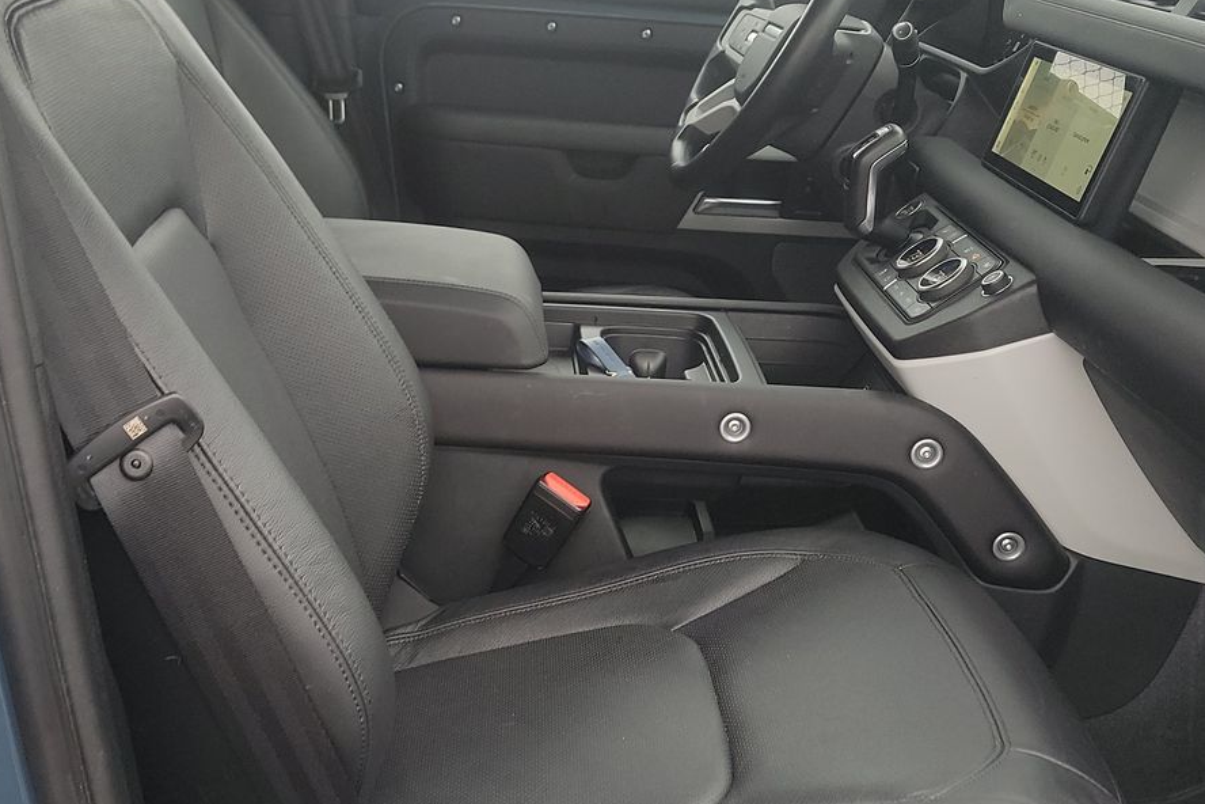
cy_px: 477
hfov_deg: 43.3
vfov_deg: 29.8
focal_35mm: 45
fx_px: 1506
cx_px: 460
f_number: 1.8
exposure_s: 1/59
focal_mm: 6.7
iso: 144
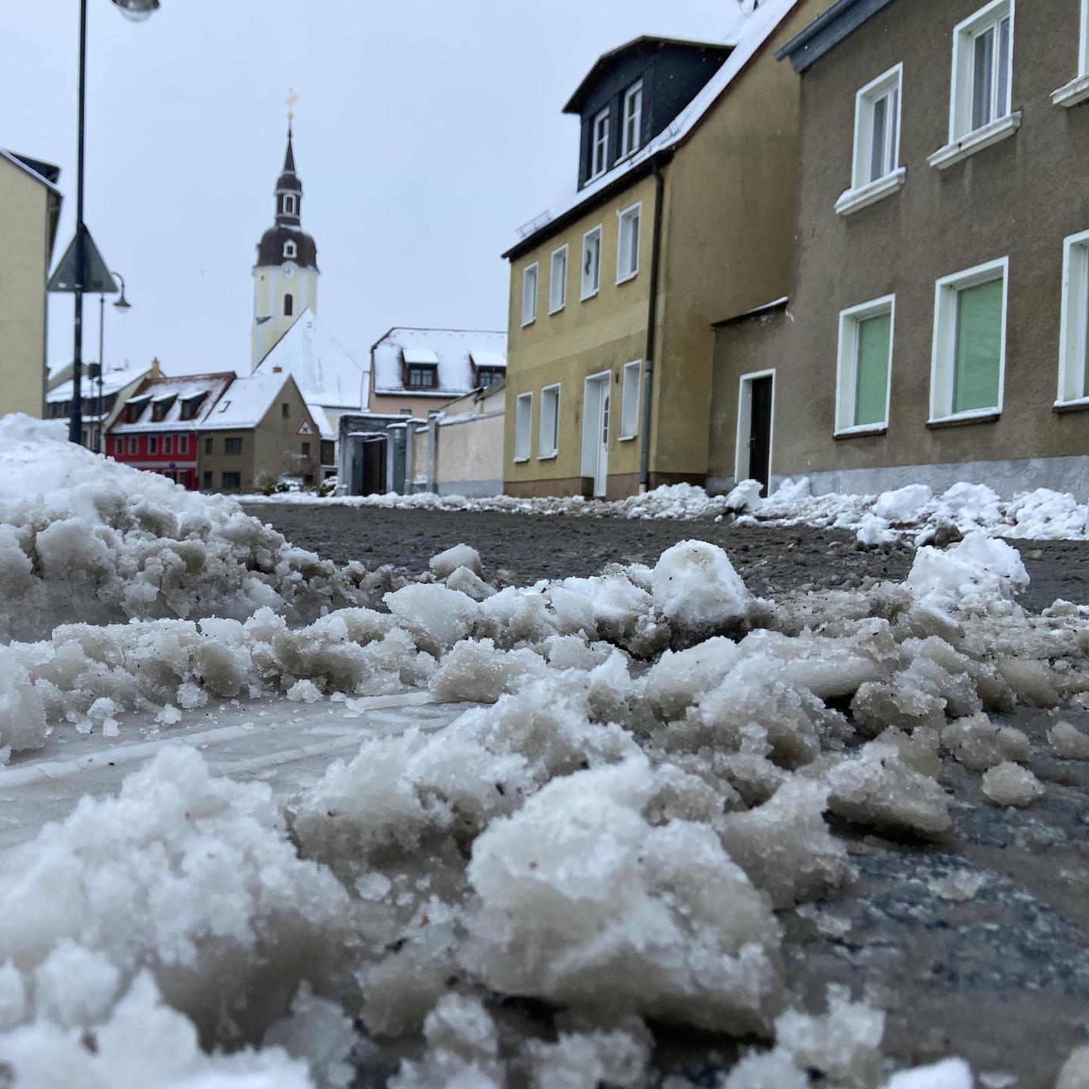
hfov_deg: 51.9
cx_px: 395
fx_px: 1103
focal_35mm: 31
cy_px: 540
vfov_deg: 52.5
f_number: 1.8
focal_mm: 4.25
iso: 32
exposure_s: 1/905
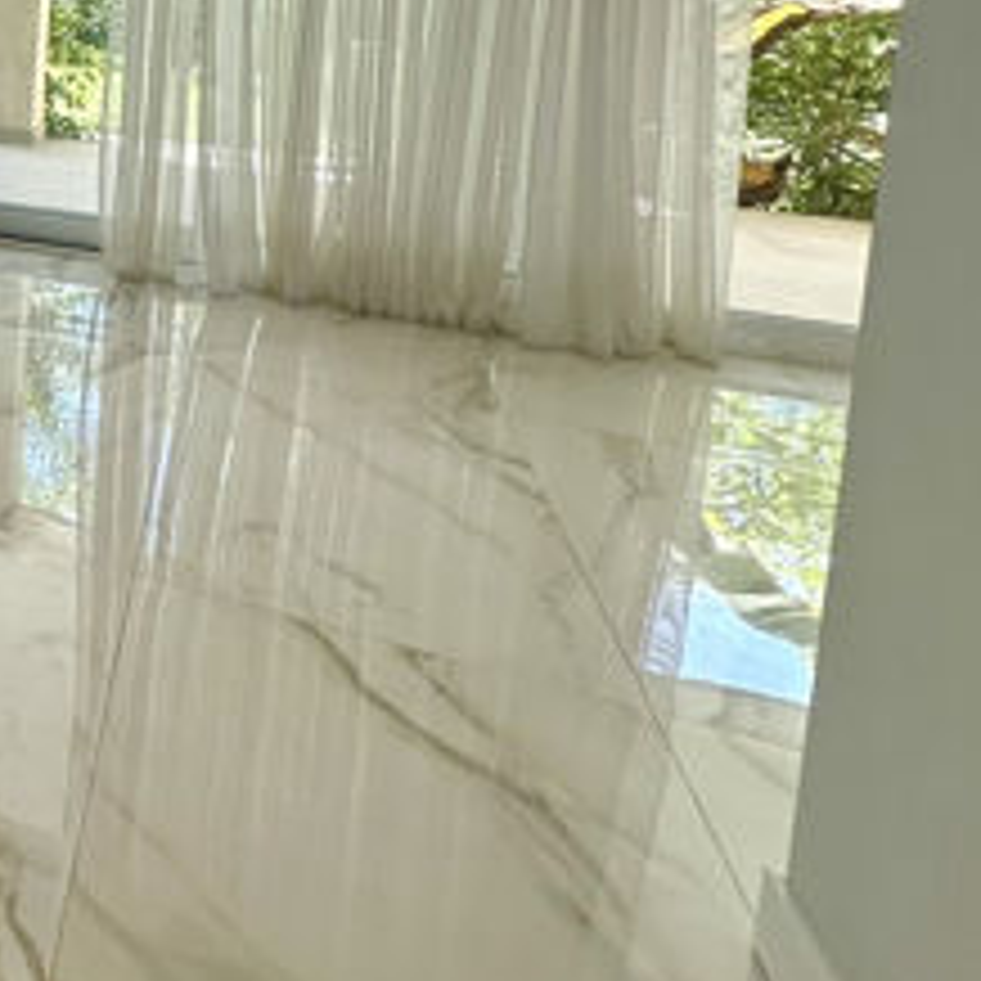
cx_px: -547
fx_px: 1282
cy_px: 32
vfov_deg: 37.9
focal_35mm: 40
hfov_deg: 26.9
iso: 40
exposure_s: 1/156
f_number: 2.2
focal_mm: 2.22
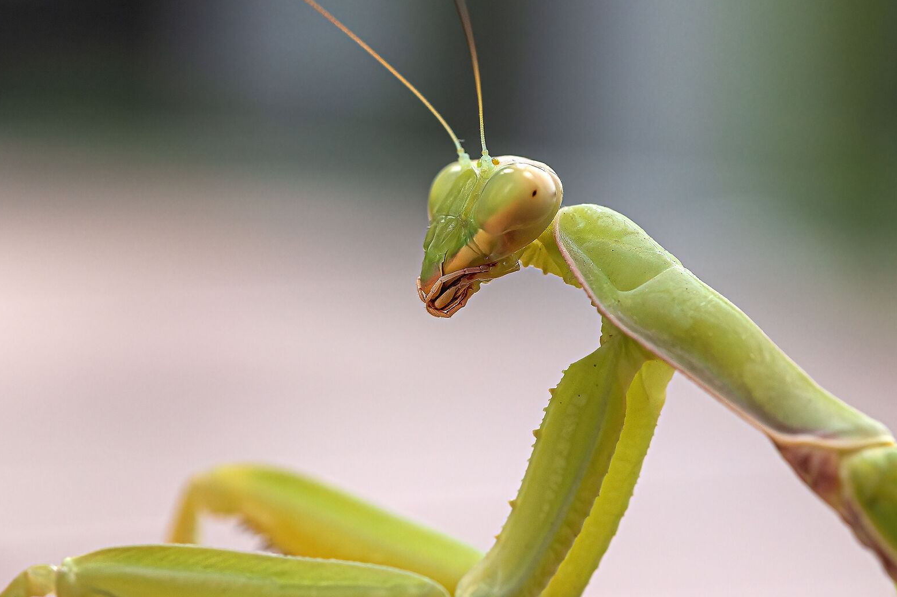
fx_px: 4033
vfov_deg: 8.5
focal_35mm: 162
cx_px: 427
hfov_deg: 12.7
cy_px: 328
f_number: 9.5
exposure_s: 1/350
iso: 800
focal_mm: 105
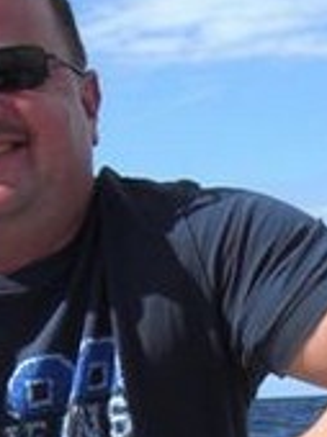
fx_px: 1780
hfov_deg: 10.5
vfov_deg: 13.5
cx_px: 134
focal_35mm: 141
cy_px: 573
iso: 80
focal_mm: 7.9
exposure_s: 1/640
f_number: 4
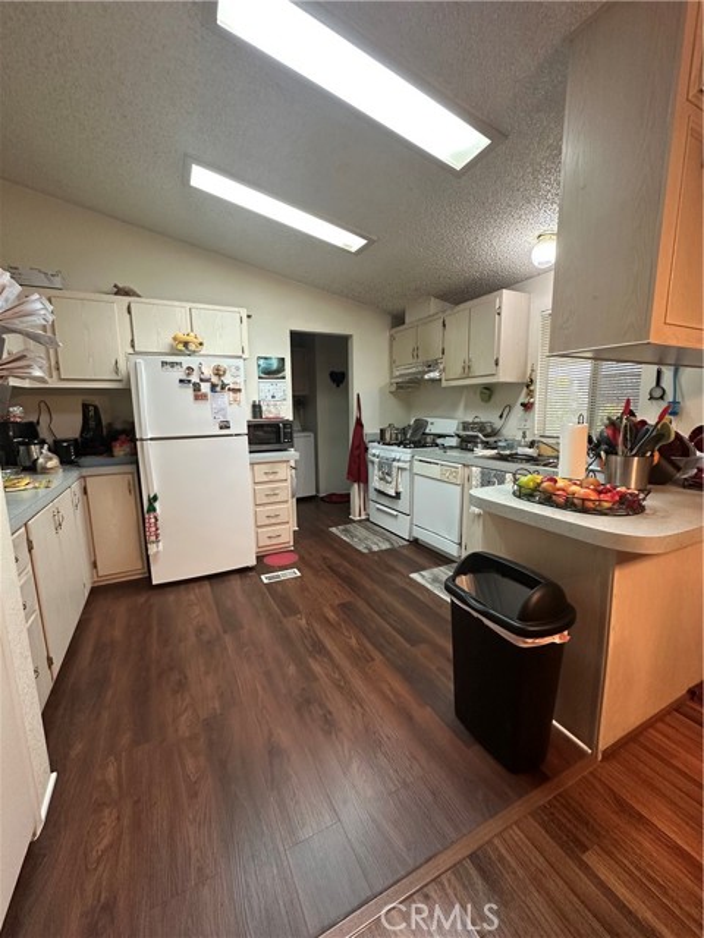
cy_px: 469
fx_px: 380
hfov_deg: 85.7
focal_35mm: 14
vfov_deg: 102.1
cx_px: 352
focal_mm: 2.22
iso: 400
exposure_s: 1/60
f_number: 2.2
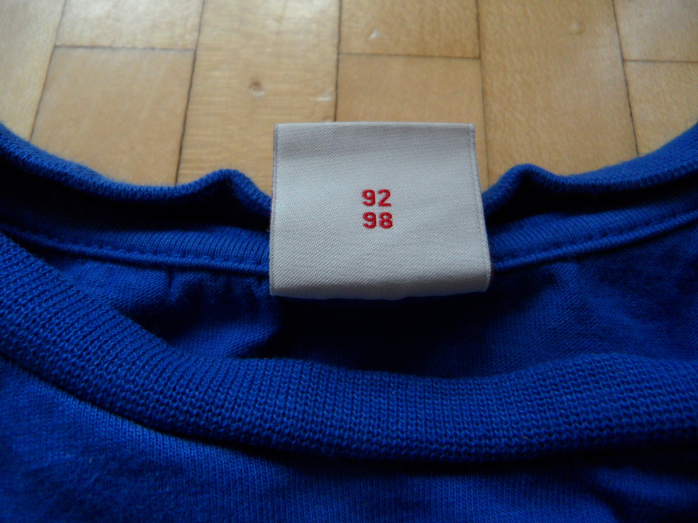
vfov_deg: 56.8
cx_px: 349
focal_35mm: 24
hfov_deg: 71.6
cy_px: 262
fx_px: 484
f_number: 2.9
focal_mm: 4.1
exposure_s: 1/180
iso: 120
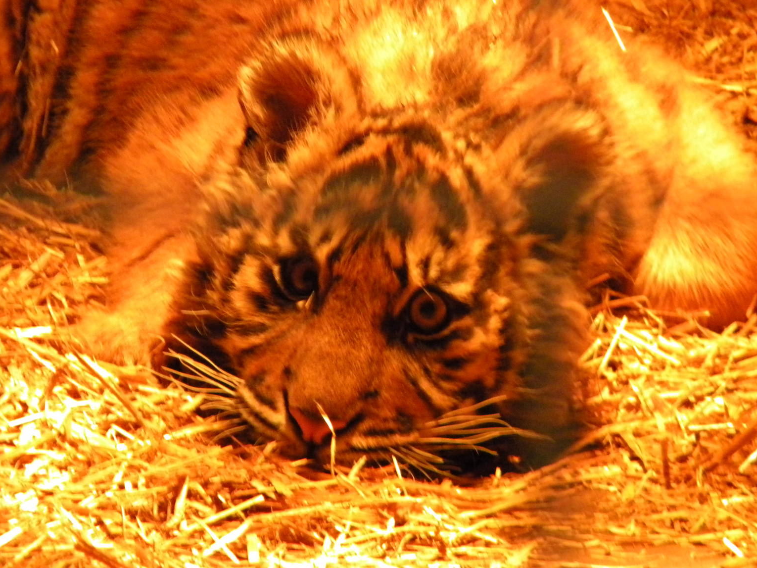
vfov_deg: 3.4
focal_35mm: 433
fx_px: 9468
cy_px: 277
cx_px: 378
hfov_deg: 4.6
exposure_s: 1/27.3
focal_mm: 75
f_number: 5.4
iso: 800
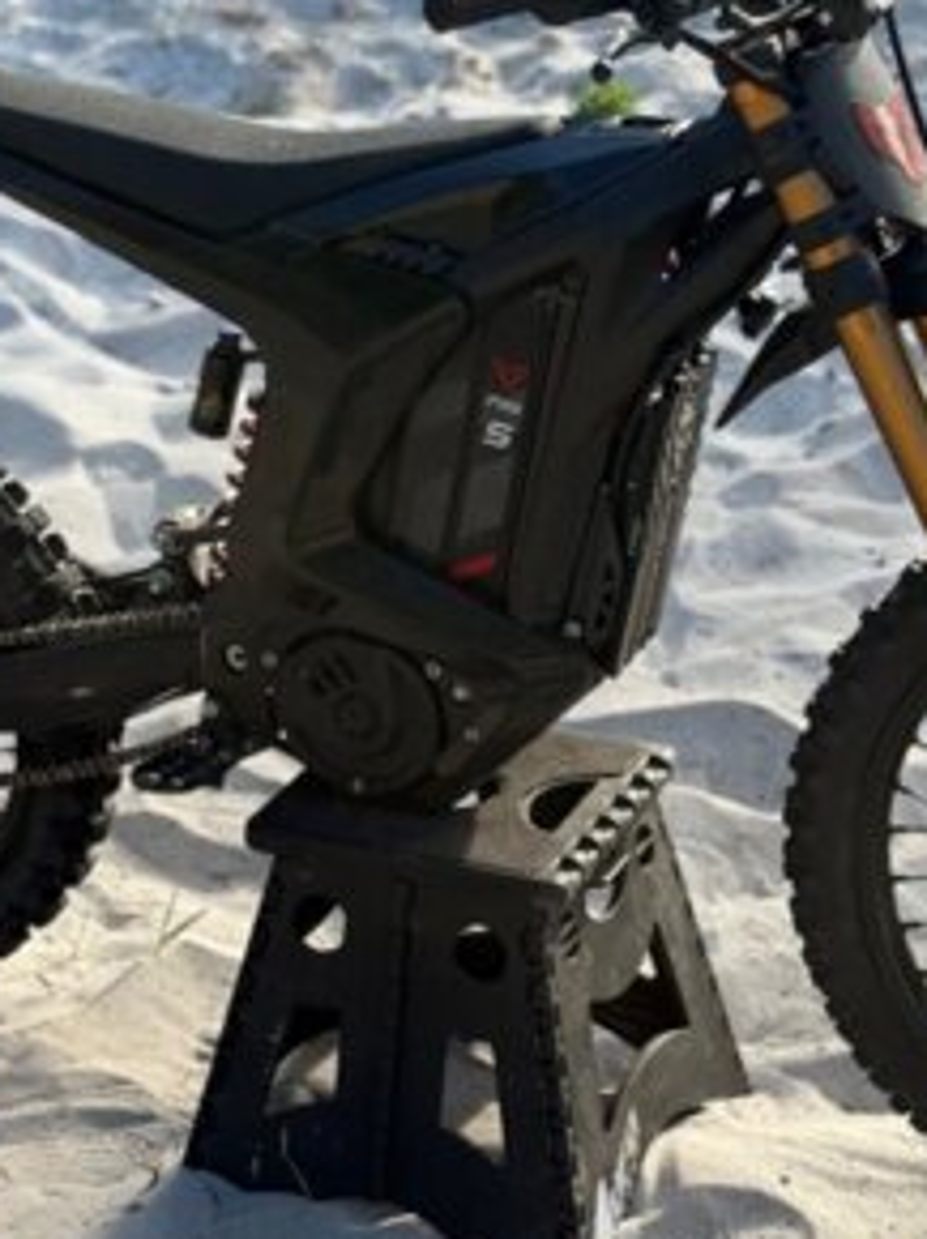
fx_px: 3790
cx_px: 560
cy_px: 615
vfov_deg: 18.6
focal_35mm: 106
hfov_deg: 13.9
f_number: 1.78
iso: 80
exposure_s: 1/1931
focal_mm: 6.76
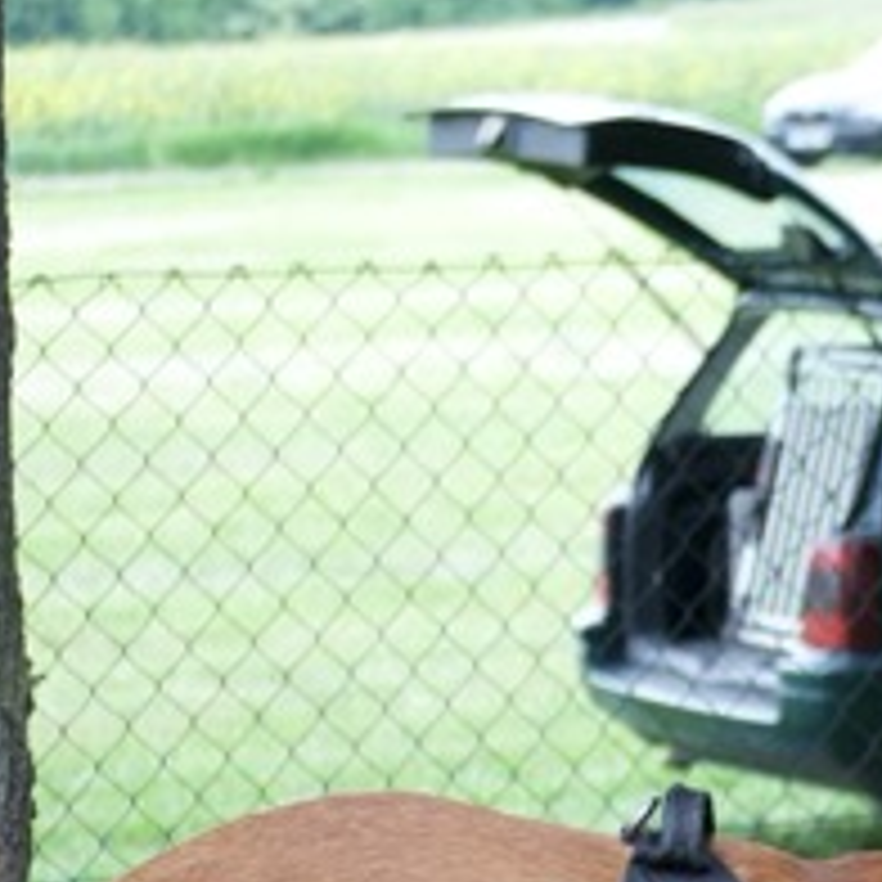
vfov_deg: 7.7
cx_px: 1408
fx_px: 6584
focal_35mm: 228
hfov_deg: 7.5
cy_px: 700
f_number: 4
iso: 1000
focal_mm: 55
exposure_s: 1/500
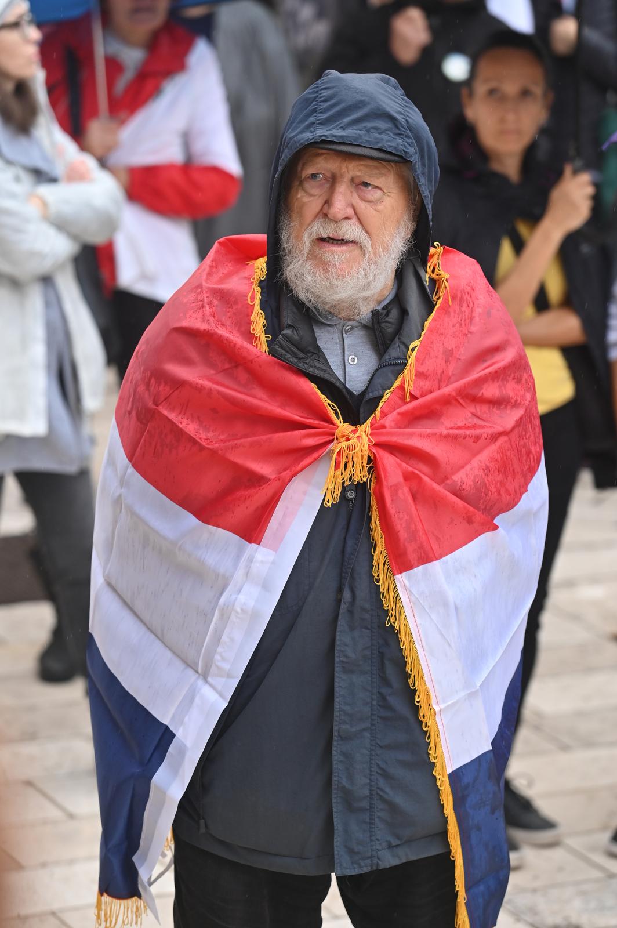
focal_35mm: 145
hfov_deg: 9.4
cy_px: 464
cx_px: 308
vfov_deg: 14.2
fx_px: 3734
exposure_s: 1/500
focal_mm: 145
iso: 800
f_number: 5.6
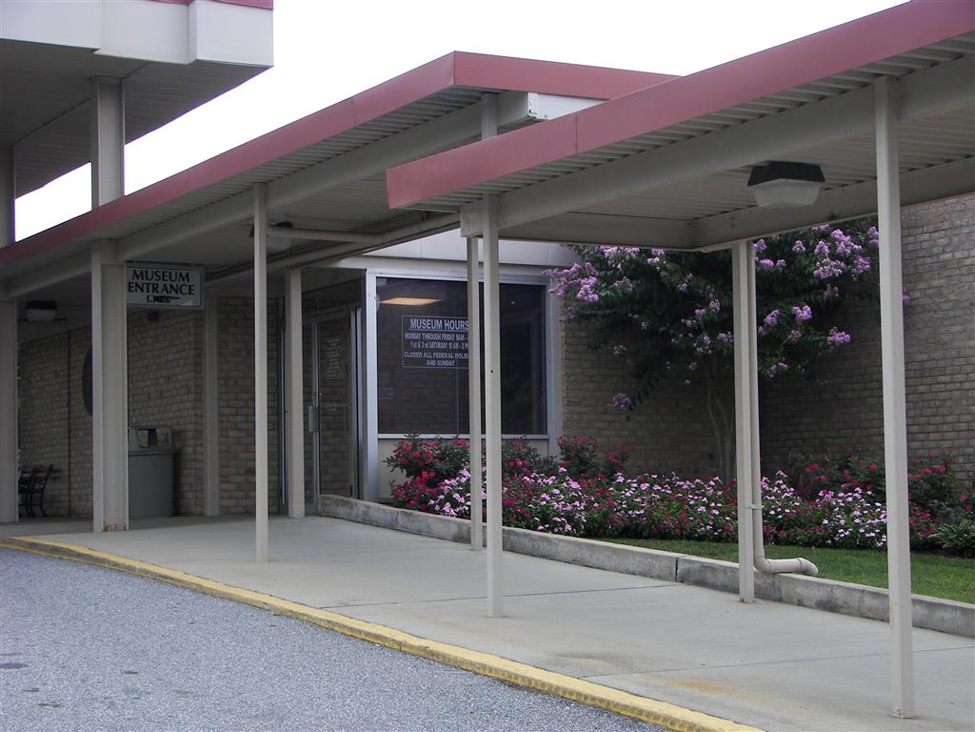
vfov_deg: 21.3
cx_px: 488
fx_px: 1943
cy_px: 366
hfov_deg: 28.2
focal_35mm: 69
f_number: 2.8
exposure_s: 1/200
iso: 64
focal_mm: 11.4
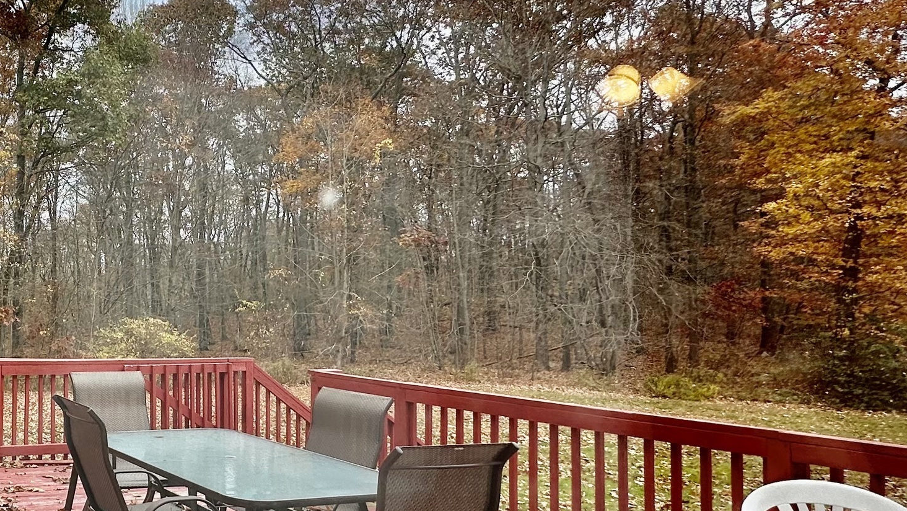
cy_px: 255
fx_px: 770
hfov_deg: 50.2
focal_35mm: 32
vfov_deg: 36.7
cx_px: 13
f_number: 2.2
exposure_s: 1/203
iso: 40
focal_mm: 2.22
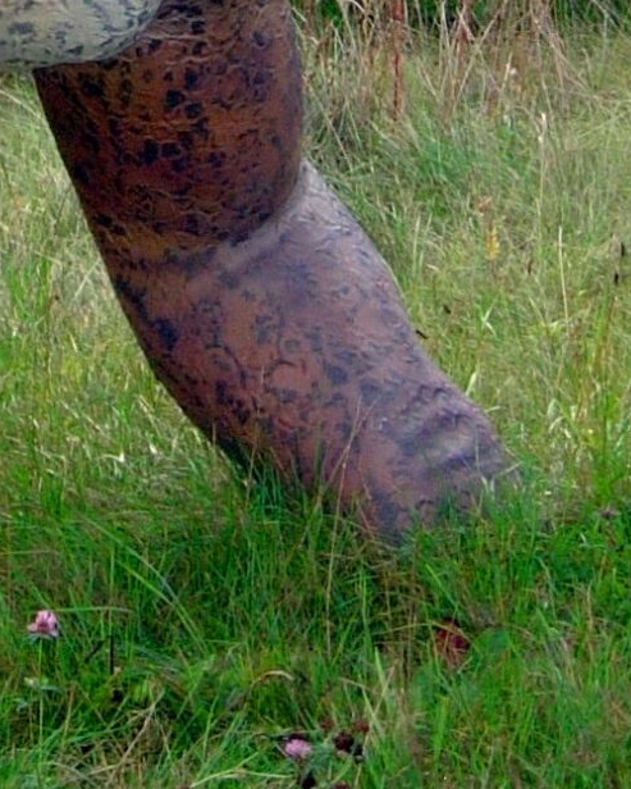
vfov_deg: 9.1
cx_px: -262
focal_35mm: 207
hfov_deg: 7.4
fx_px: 4831
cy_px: -382
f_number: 3.2
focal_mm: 10.6
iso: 79
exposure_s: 1/406
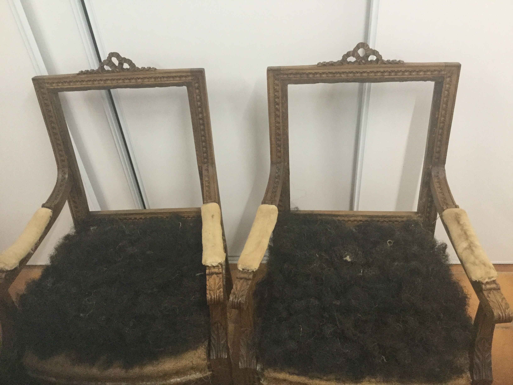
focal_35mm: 31
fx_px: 459
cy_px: 192
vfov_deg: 45.4
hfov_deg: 58.4
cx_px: 256
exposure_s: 1/33
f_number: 2.4
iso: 250
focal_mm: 3.3
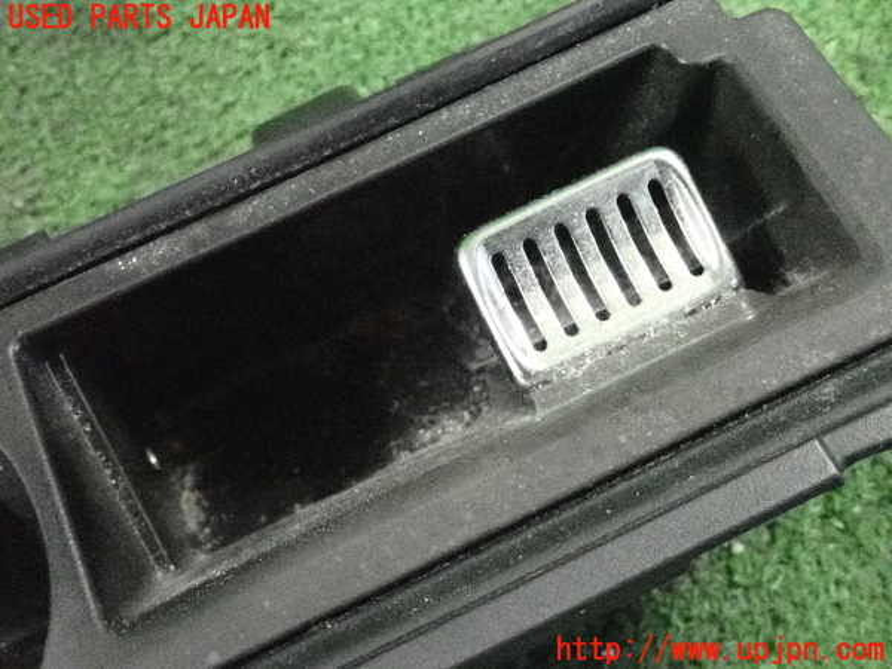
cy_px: 334
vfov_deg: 25.2
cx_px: 446
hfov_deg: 33.2
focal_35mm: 58
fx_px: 1495
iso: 12800
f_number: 3.5
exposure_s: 1/125
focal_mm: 10.35
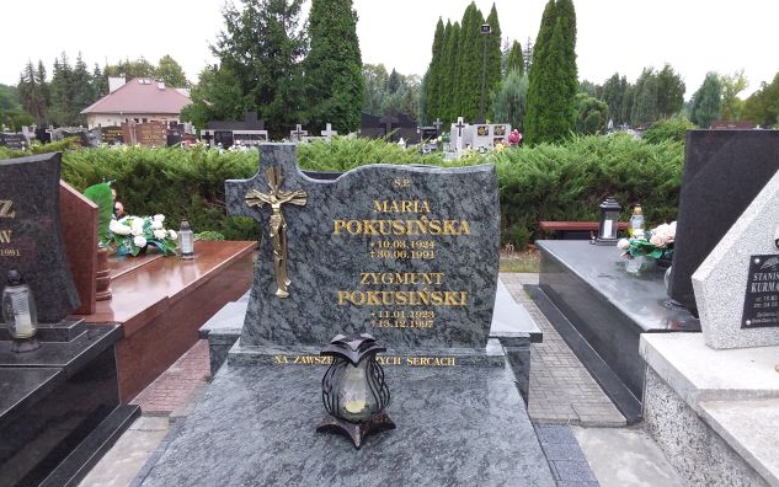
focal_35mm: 30
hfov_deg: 62.9
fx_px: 637
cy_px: 291
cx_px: 391
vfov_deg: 41.7
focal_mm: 2.91
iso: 50
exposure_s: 1/100
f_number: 1.9
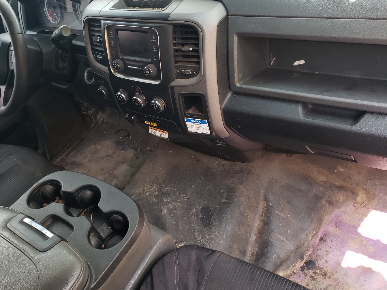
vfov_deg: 45.2
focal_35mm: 31
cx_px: 160
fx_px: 347
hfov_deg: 58.0
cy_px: 118
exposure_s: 1/100
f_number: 1.5
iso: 60
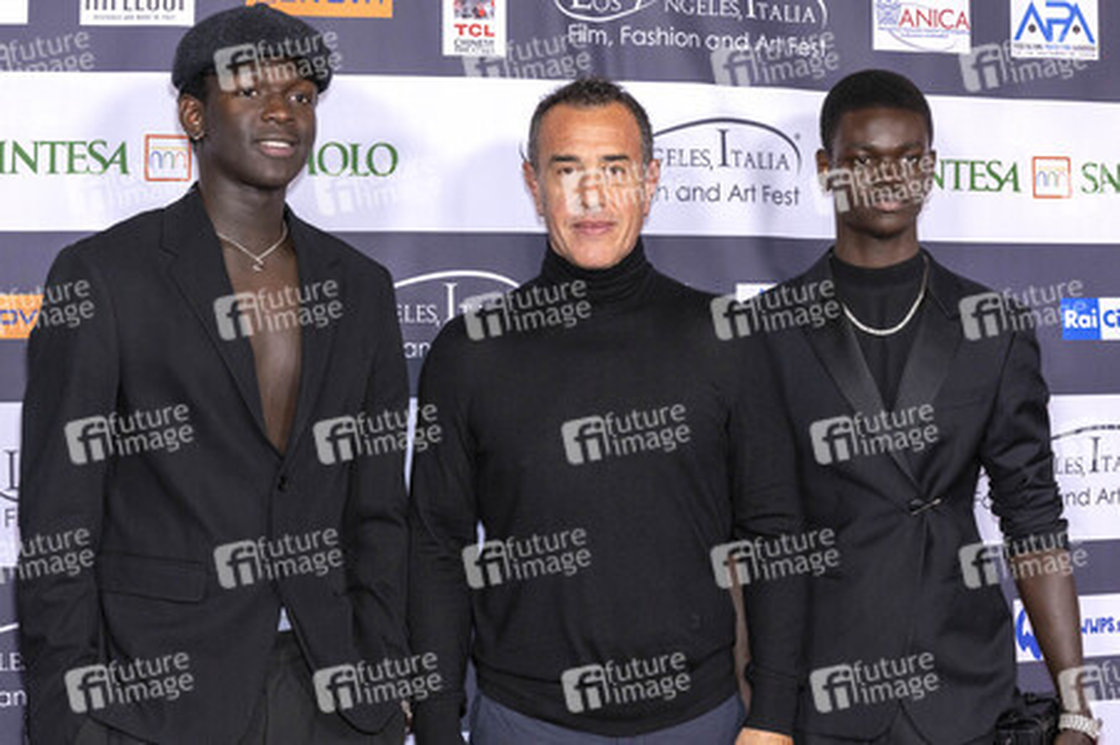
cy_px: 372
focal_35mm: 47
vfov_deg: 28.6
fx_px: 1461
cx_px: 560
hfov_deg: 41.9
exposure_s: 1/200
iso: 800
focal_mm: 47
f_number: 5.6
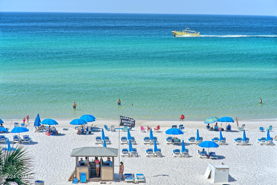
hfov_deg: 23.9
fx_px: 654
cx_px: 138
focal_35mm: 85
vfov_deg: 16.1
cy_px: 92
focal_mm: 85
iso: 100
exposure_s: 1/250
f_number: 10
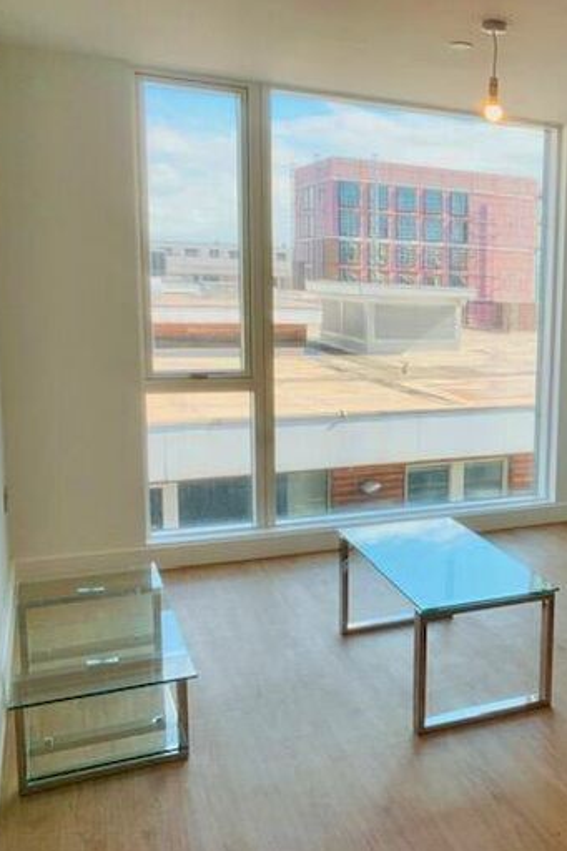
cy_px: 420
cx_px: 557
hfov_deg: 33.1
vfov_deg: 51.9
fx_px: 875
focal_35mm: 37
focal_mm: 4.25
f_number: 1.8
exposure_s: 1/332
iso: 25
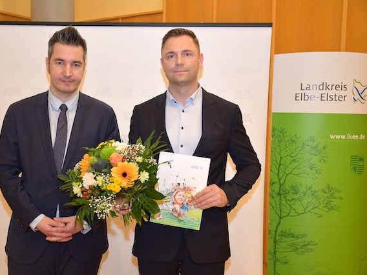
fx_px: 466
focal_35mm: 44
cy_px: 136
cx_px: 158
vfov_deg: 32.9
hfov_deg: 42.8
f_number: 4
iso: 900
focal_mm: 27
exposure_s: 1/60
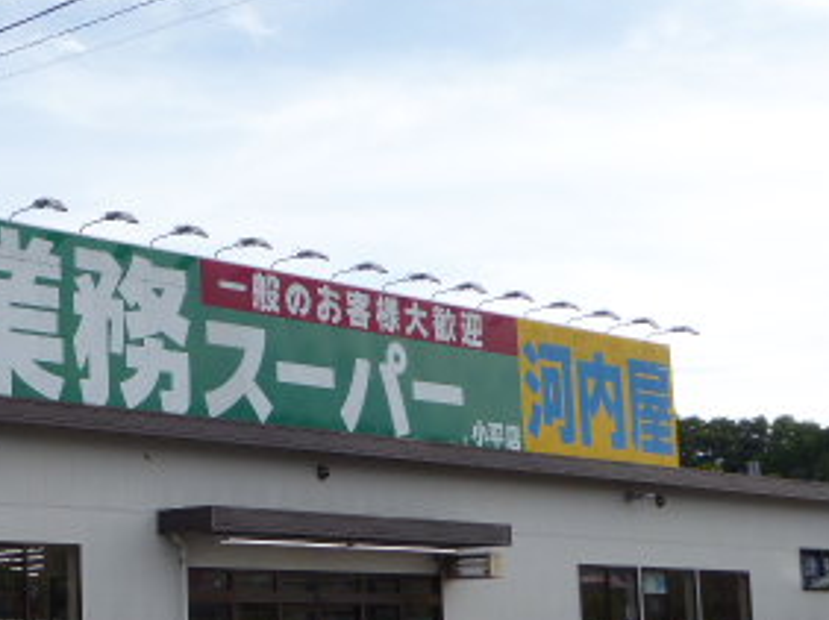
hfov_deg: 24.5
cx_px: -47
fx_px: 1795
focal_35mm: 75
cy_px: 429
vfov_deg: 19.5
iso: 80
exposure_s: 1/640
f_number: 3.6
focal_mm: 5.8
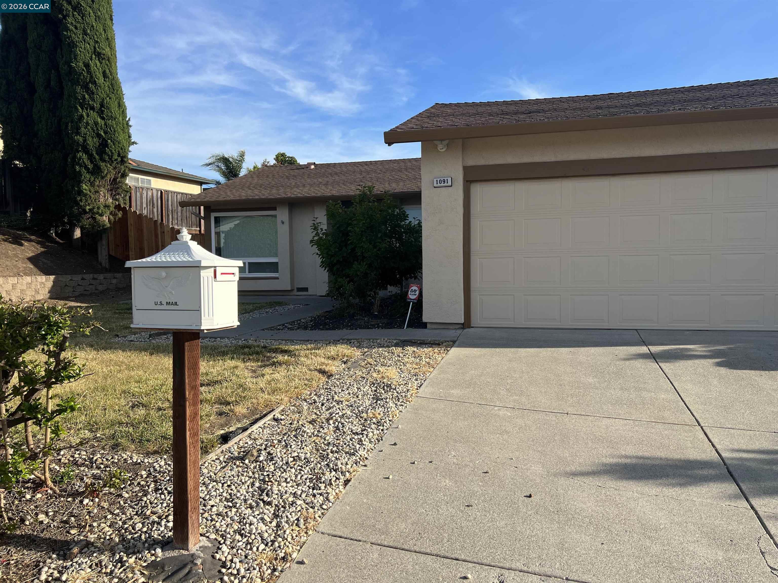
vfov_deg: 53.1
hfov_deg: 67.3
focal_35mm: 26
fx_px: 584
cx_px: 389
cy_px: 292
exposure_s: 1/2762
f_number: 1.5
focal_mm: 5.7
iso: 50
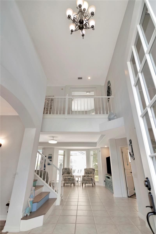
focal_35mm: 16
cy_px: 117
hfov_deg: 72.1
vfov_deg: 95.0
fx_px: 107
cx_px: 78
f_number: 10
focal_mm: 11
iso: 640
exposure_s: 1/25
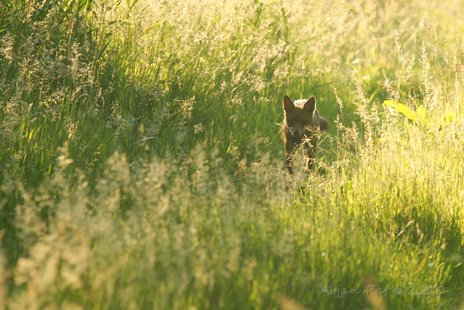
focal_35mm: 450
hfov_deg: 4.6
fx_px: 5801
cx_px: 232
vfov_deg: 3.1
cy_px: 155
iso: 100
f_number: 7.1
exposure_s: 1/80
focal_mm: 300
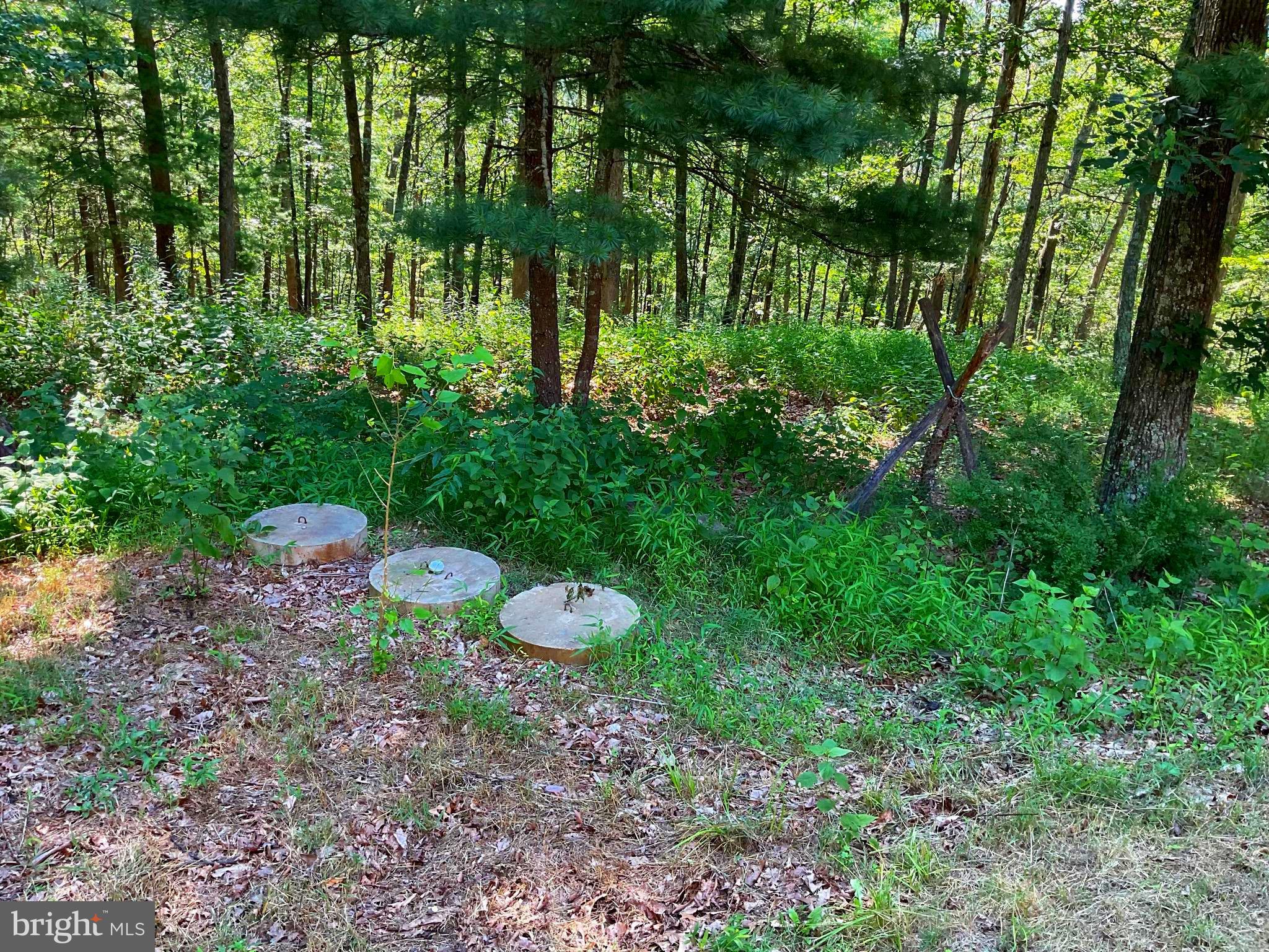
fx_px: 1063
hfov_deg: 61.7
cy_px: 476
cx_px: 634
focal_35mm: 29
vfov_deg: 48.2
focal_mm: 3
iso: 40
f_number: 1.8
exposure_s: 1/120
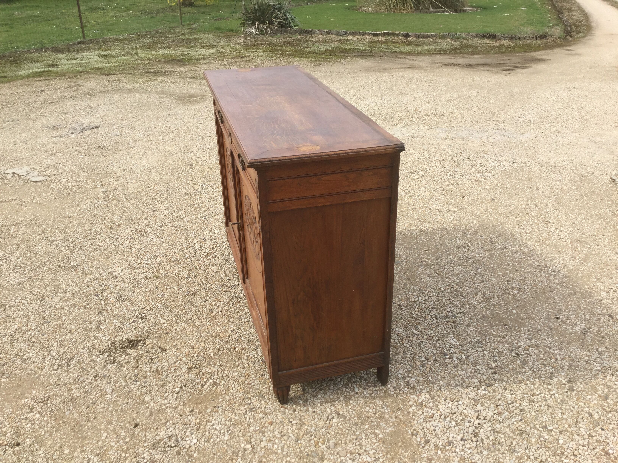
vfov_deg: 45.4
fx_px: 553
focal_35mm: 31
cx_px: 309
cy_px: 232
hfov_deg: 58.4
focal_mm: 3.3
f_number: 2.4
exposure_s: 1/673
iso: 25
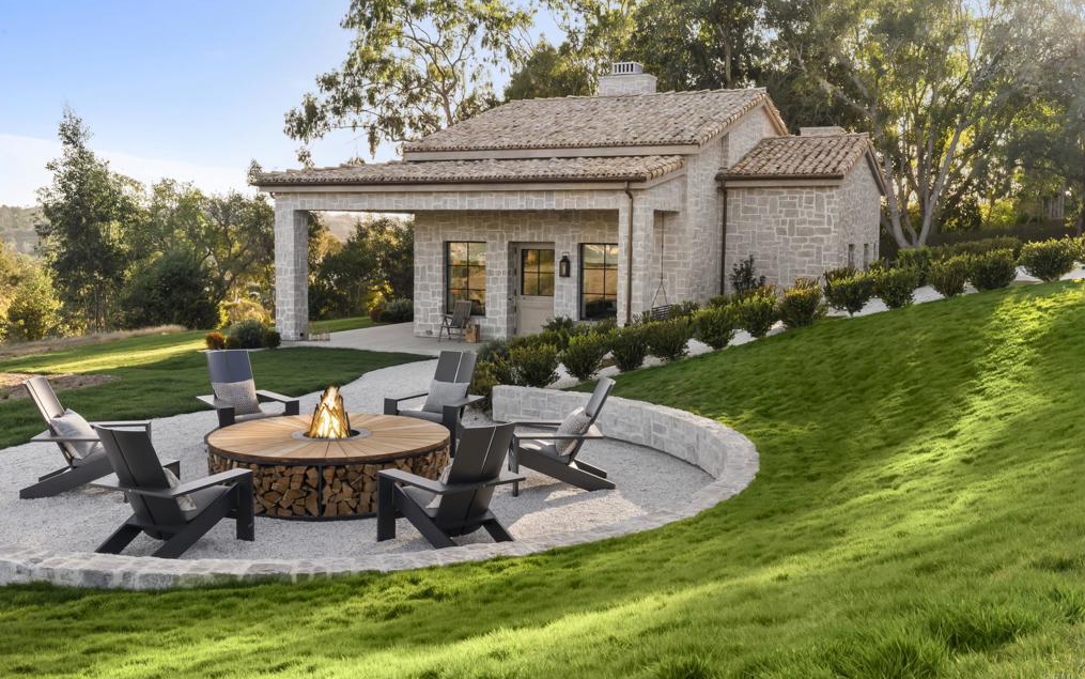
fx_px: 1065
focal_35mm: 36
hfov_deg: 54.0
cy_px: 318
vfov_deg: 35.3
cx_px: 539
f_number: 22
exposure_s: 1/25
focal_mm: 35
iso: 500
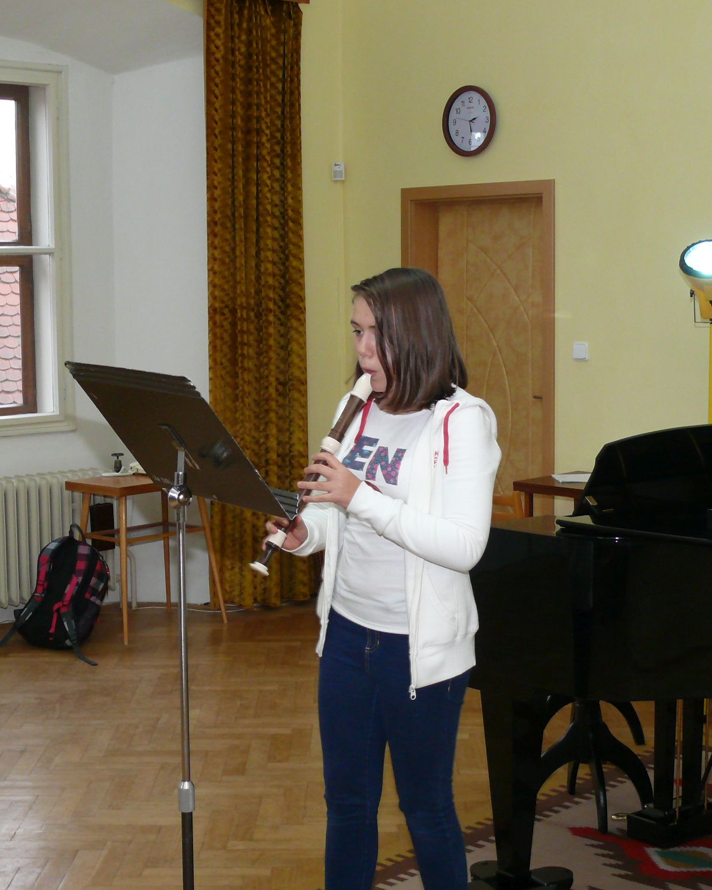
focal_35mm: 62
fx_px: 1633
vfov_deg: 30.5
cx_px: 383
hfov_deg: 24.6
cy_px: 441
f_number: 2.8
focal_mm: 8.9
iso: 200
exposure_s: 1/30
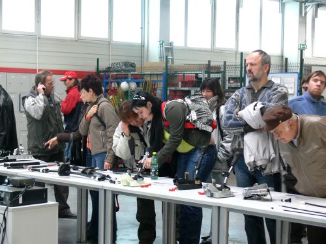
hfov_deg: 25.7
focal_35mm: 76
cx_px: 163
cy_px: 122
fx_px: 716
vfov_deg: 19.4
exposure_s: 1/30
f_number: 3.2
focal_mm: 16.2
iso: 125
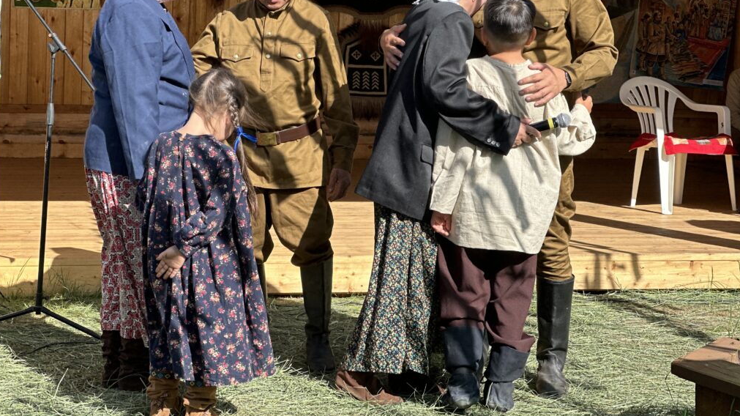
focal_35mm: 85
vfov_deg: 14.2
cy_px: 144
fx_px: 1667
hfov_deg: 25.0
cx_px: 366
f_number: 2.8
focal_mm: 9
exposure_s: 1/302
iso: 25
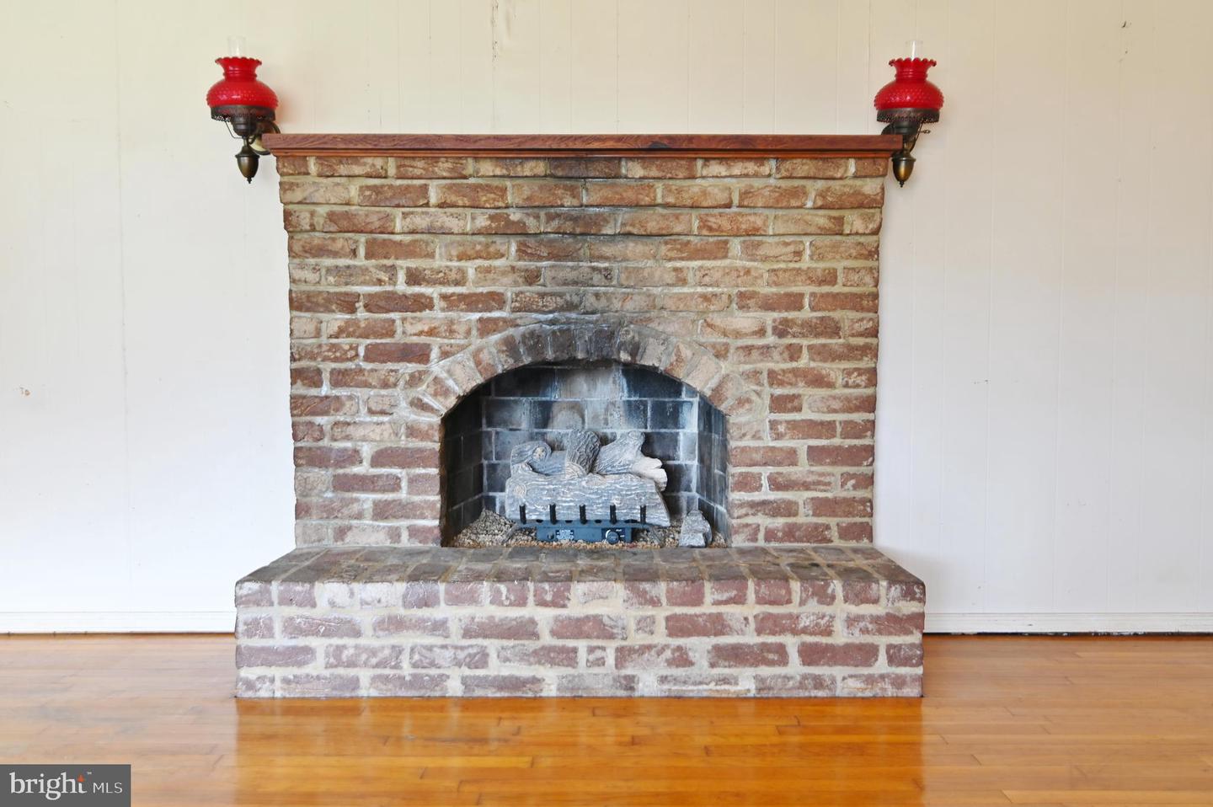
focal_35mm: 28
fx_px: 943
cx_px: 606
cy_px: 404
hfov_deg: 65.5
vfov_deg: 46.3
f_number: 3.5
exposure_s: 1/50
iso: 250
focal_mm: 28
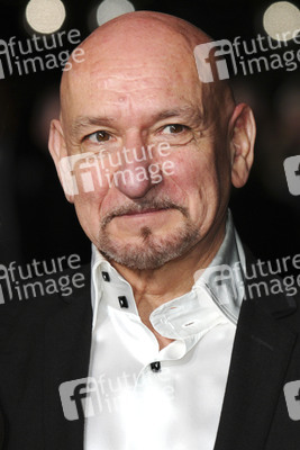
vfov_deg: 8.9
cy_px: 225
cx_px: 150
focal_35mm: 232
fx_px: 2904
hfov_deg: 5.9
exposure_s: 1/160
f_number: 4.5
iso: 500
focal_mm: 155
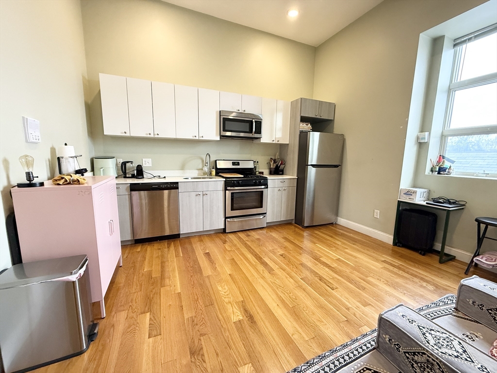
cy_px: 186
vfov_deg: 85.7
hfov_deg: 102.1
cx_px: 248
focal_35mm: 14
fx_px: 201
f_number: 2.2
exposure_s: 1/60
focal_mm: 2.22
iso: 320
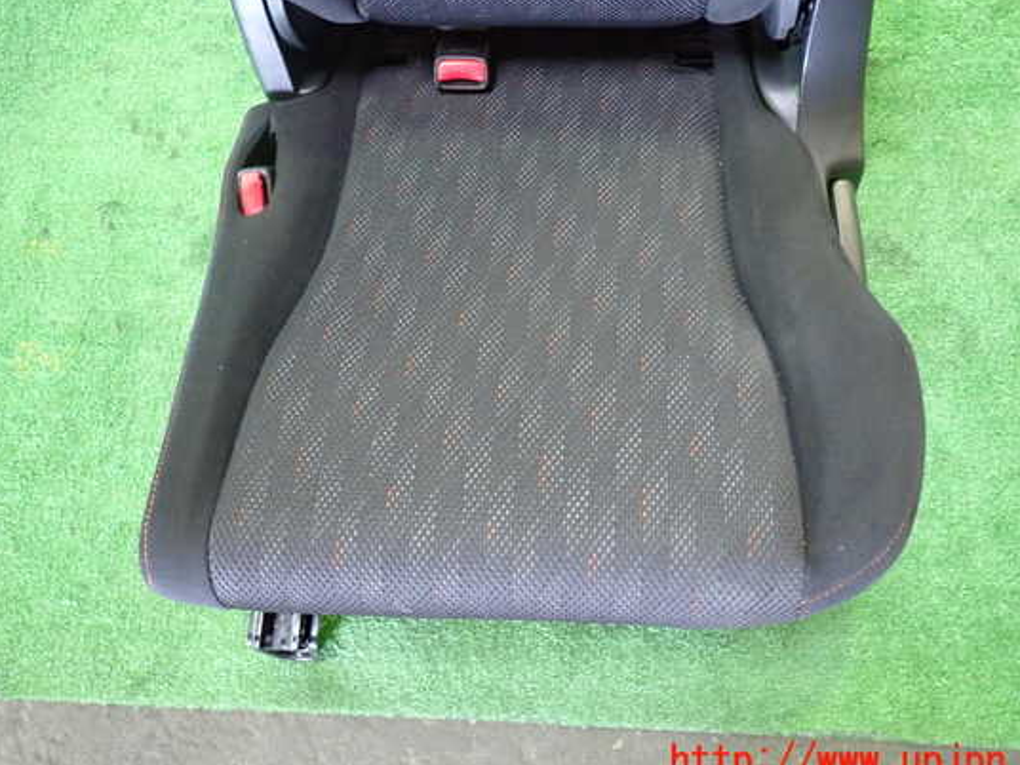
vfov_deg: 49.7
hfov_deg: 63.4
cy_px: 358
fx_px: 825
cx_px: 529
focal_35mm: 28
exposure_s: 1/30
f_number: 2
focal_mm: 4.5
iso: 640
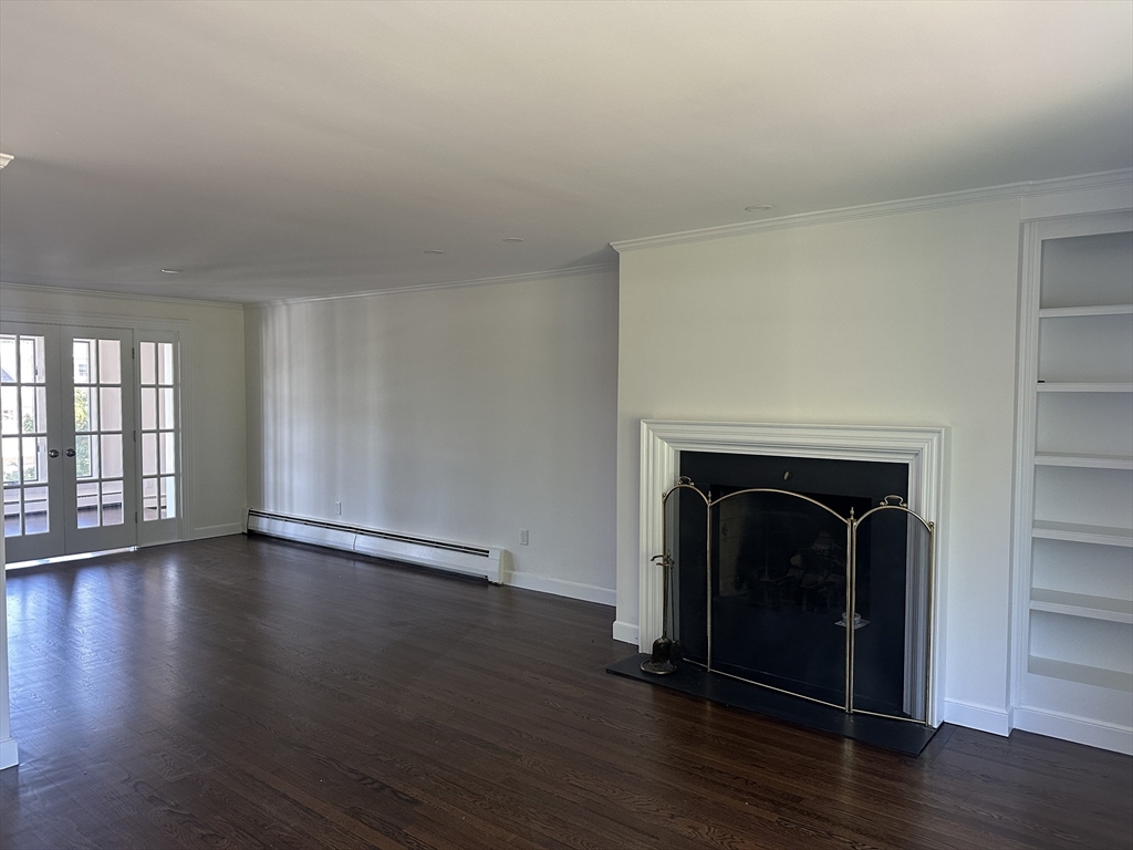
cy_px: 425
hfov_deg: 71.6
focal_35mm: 24
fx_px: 786
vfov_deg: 56.8
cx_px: 566
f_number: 1.78
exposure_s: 1/96
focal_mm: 6.86
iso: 250
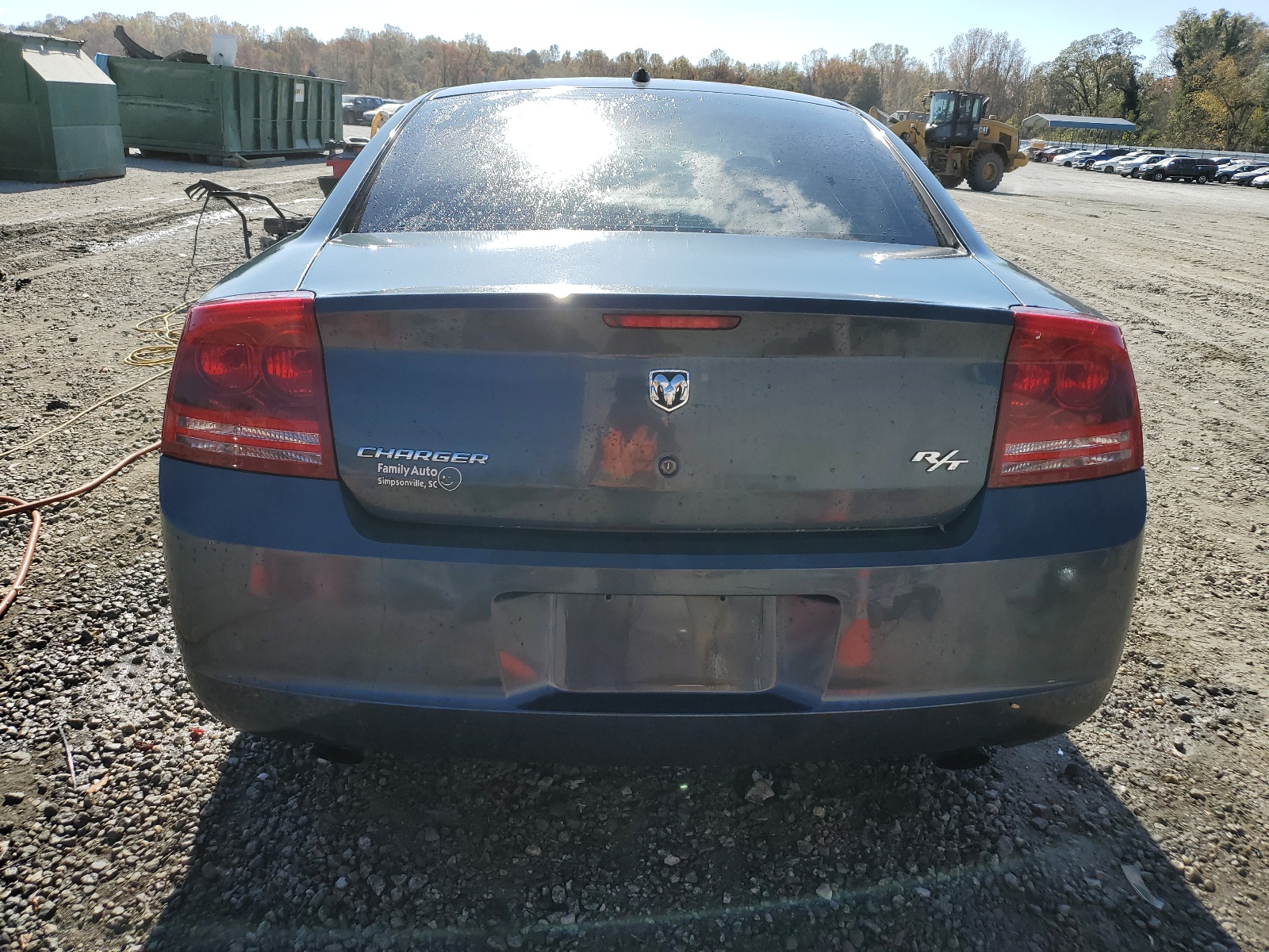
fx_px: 953
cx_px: 634
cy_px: 476
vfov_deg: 53.1
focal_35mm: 26
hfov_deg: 67.3
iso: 50
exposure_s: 1/3333
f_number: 1.5
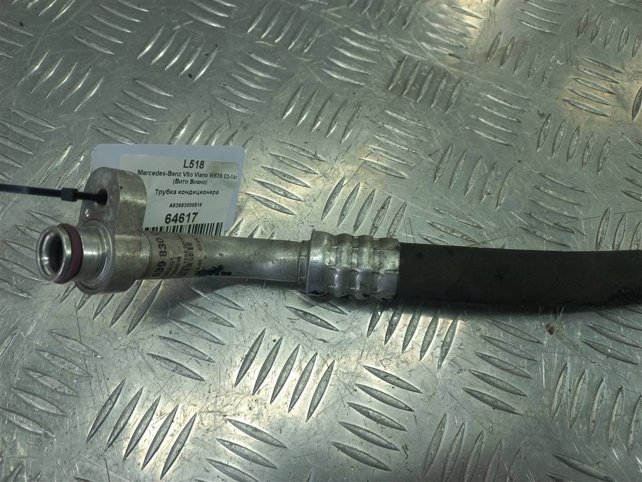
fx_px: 464
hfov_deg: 69.4
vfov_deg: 54.9
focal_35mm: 25
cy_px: 241
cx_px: 321
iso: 32
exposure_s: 1/50
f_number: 1.8
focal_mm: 4.6
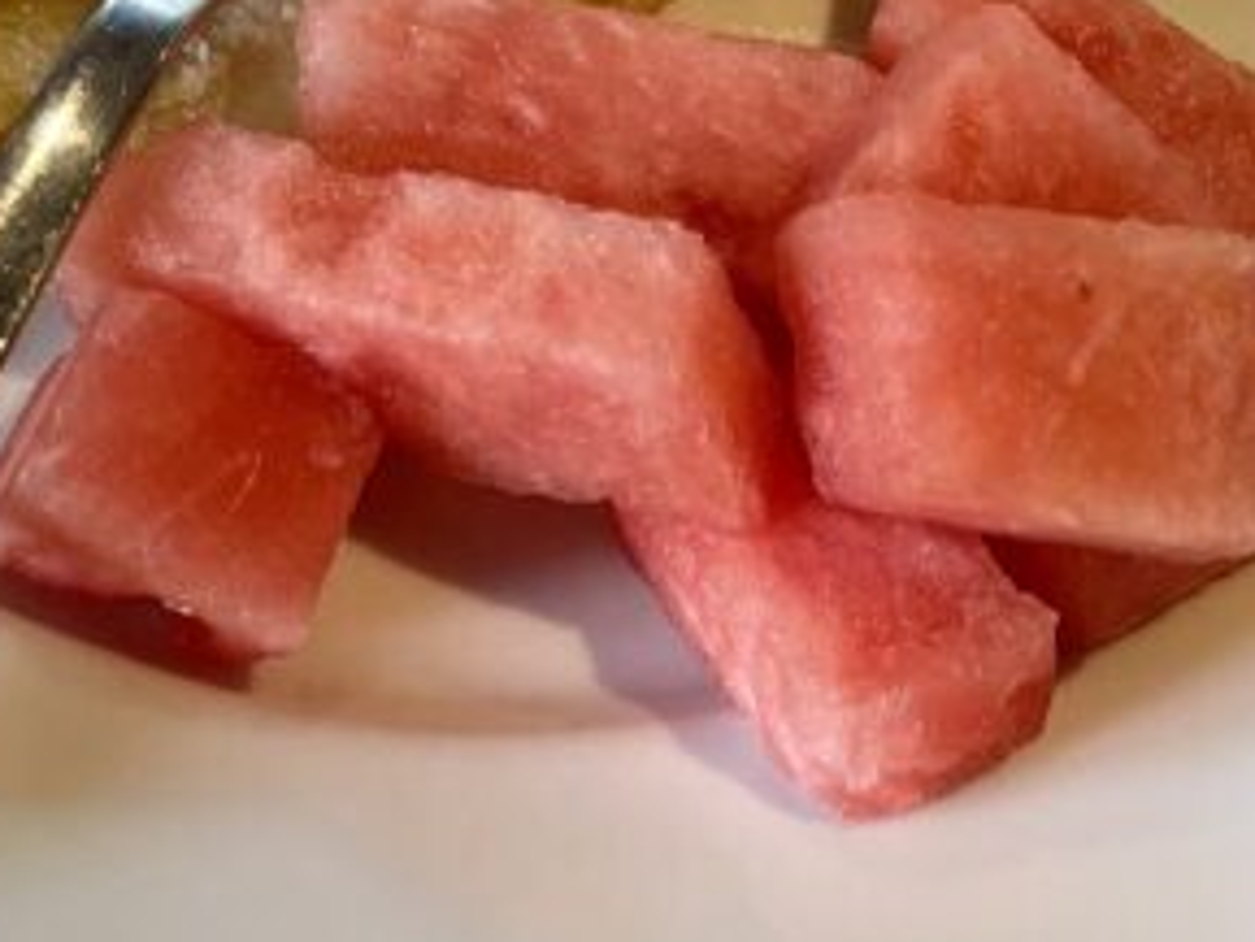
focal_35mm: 92
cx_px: 78
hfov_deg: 20.8
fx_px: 3337
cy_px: -287
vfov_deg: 15.3
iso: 80
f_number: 1.6
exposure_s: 1/100
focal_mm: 4.2
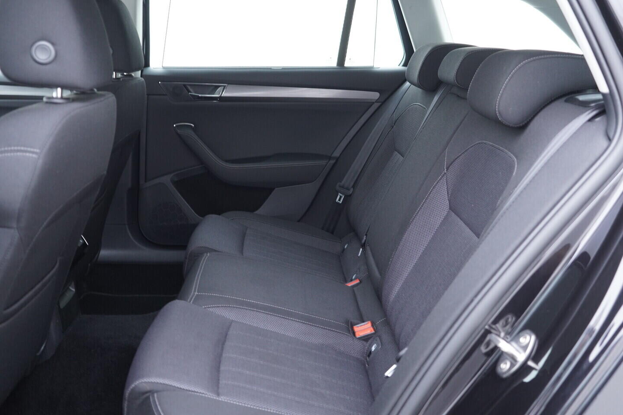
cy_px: 208
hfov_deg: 53.1
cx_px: 312
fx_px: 623
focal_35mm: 36
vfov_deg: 36.9
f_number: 2.8
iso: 640
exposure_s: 1/40
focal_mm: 24
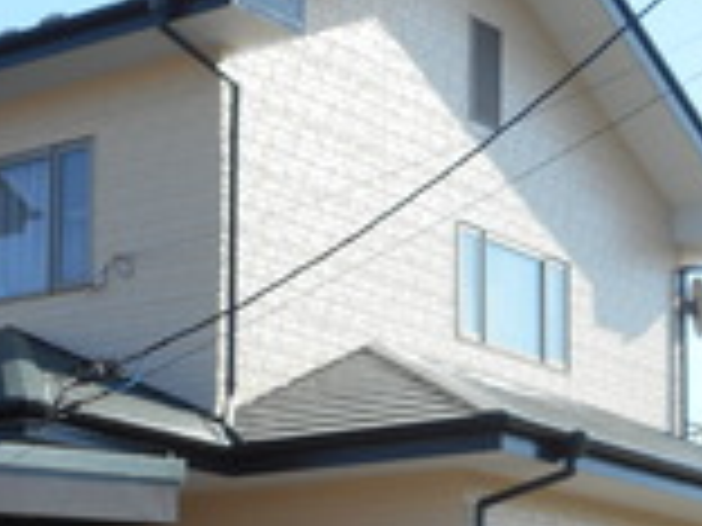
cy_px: 600
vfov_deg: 13.3
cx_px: 45
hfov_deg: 17.7
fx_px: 2210
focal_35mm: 109
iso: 80
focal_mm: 6
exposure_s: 1/400
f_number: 4.2
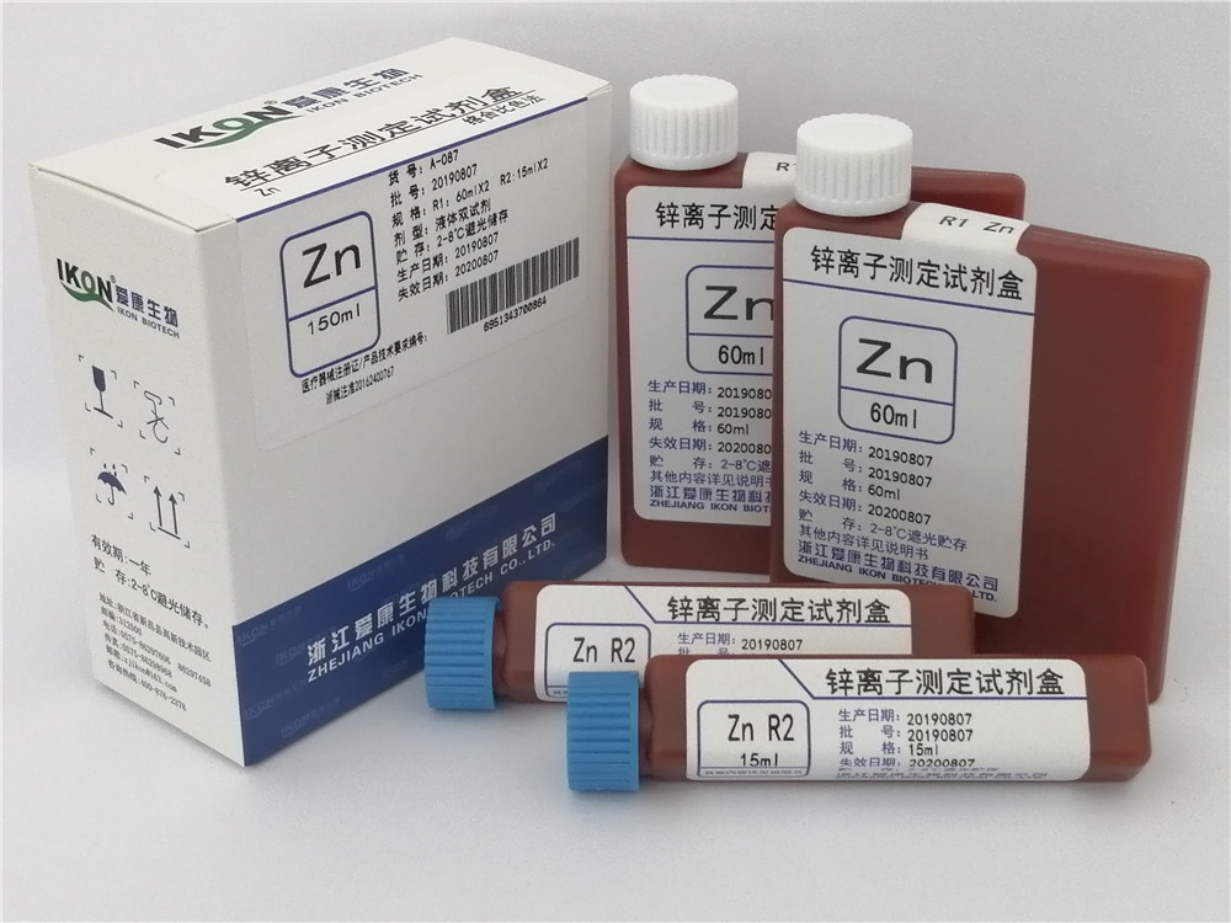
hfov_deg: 33.8
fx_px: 2027
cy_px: 462
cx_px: 616
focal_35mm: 57
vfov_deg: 25.7
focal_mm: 3.64
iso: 125
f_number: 1.8
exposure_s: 1/30
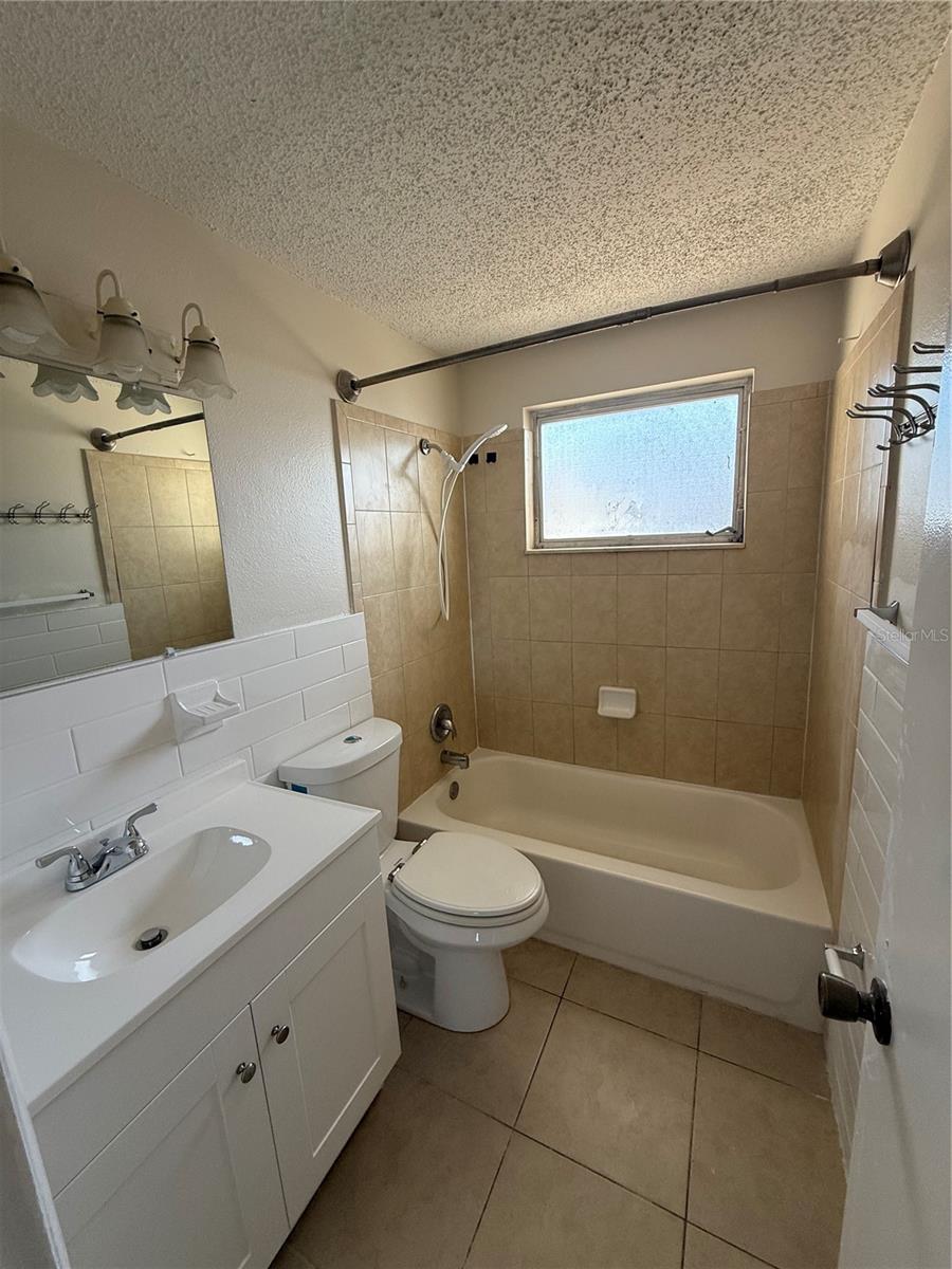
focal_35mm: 14
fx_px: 513
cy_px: 634
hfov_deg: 85.7
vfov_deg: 102.1
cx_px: 476
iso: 125
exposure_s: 1/99
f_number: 2.2
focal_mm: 2.22
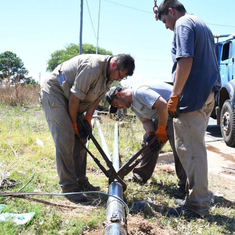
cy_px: 117
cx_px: 138
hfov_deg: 36.0
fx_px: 361
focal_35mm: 47
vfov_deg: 36.1
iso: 100
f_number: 5.6
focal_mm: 24
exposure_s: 1/250
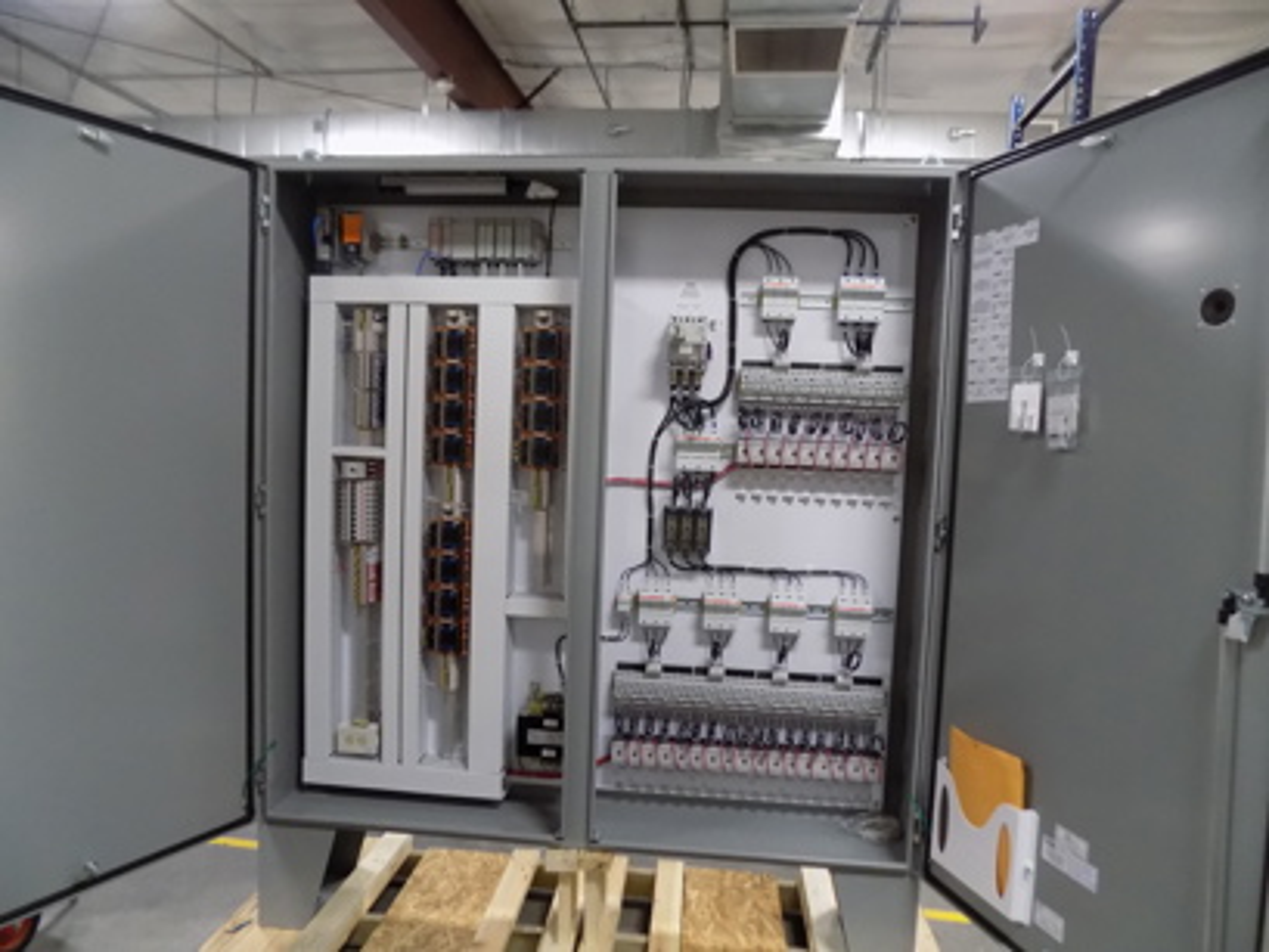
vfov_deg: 58.9
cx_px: 634
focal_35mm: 23
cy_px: 476
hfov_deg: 73.9
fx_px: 843
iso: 320
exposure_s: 1/30
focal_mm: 4
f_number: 3.1
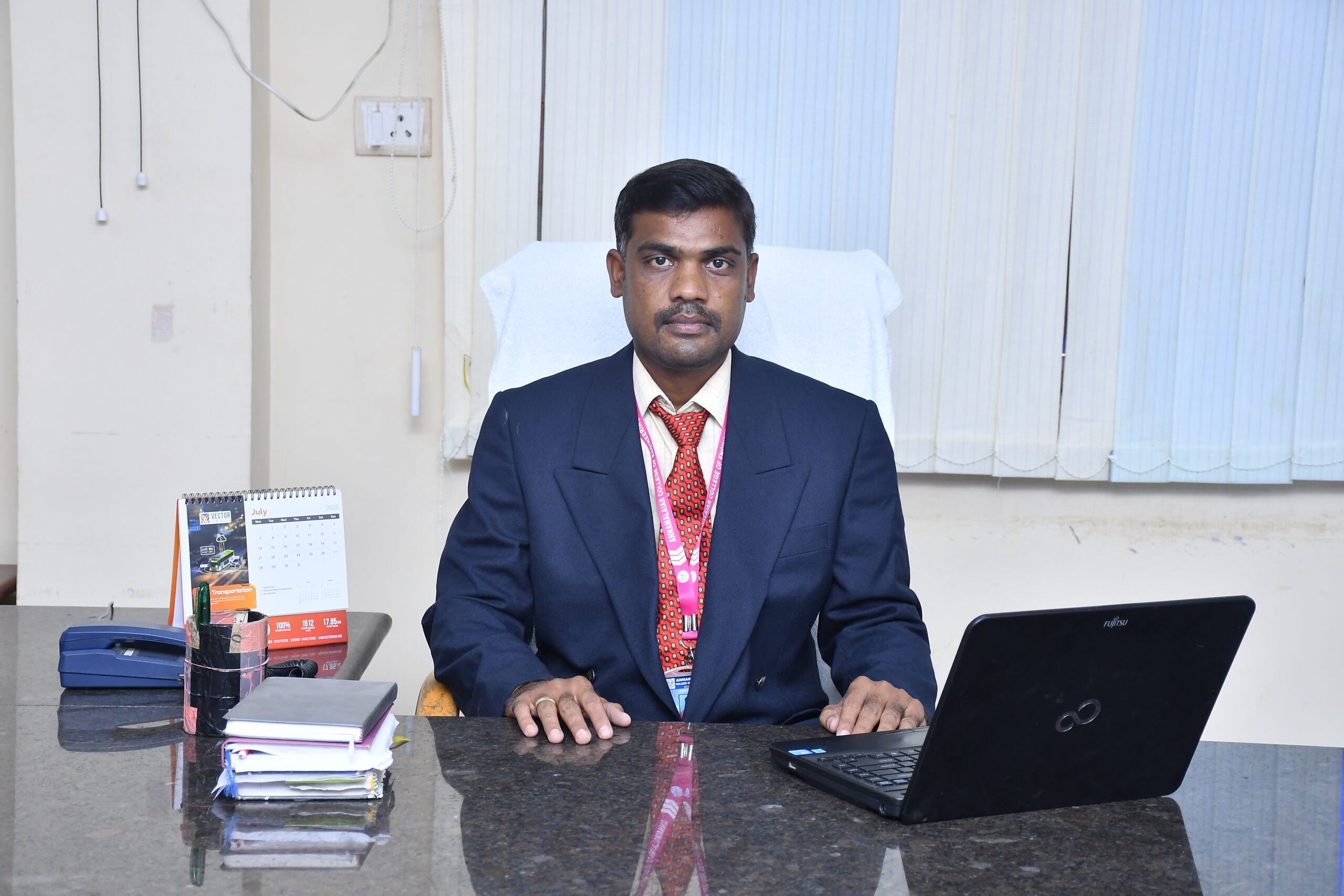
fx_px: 2352
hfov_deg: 31.9
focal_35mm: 63
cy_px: 448
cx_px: 672
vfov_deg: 21.6
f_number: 4.5
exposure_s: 1/125
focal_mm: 42
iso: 500
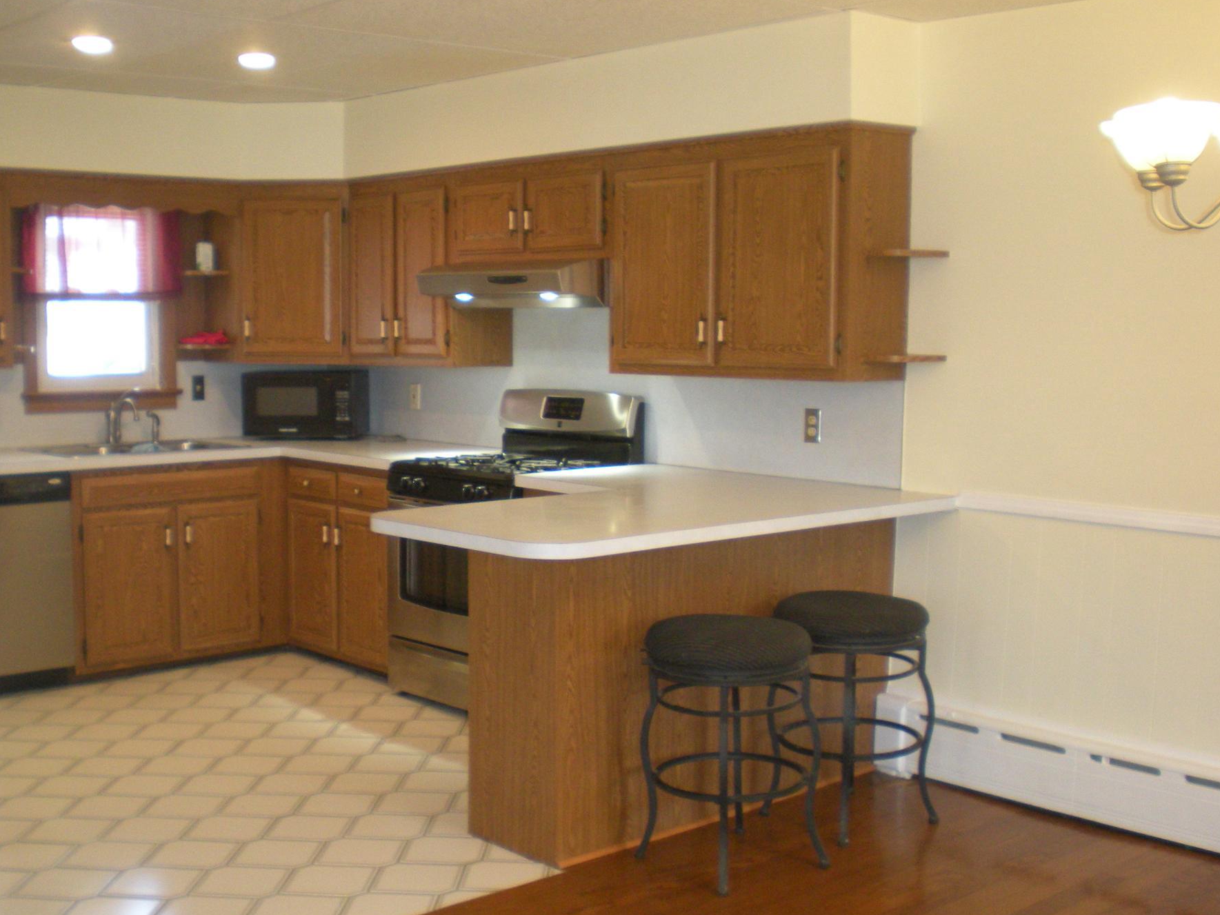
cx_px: 539
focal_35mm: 44
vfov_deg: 32.9
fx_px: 1551
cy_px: 476
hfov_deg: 42.9
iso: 239
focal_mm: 6.3
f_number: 3.1
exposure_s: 1/30
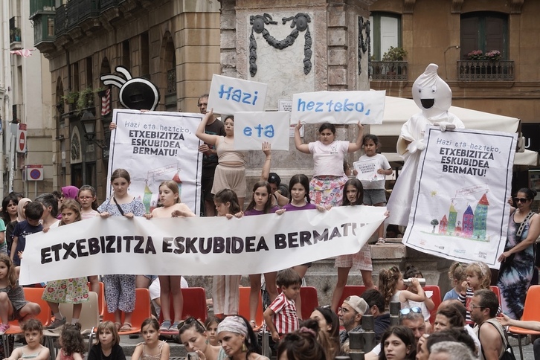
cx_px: 270
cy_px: 180
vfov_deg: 10.2
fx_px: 2010
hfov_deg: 15.3
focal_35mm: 134
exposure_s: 1/200
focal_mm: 134
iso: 500
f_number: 9
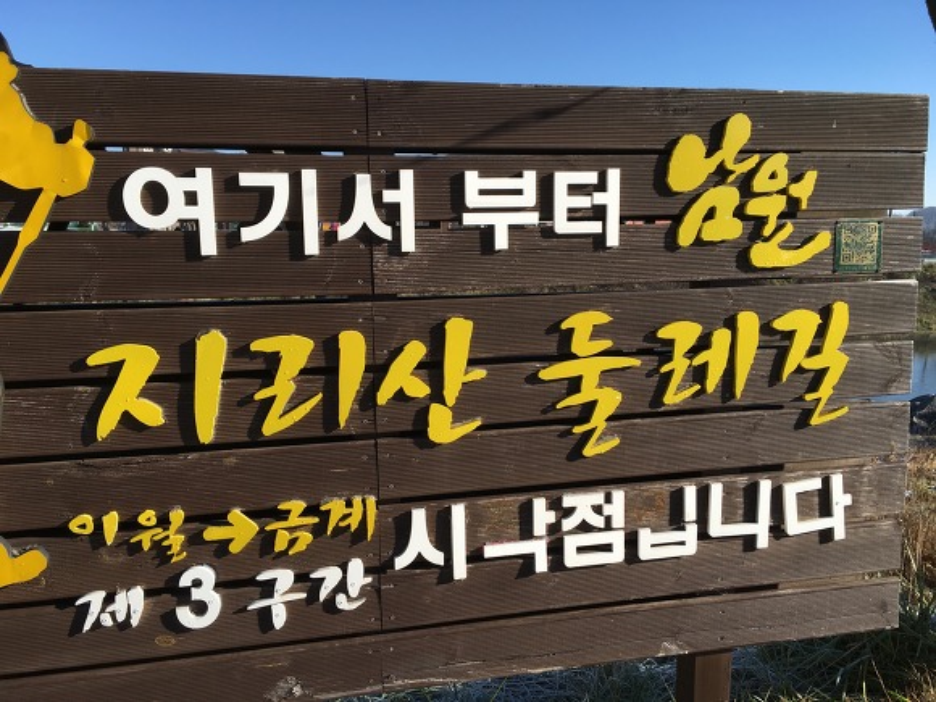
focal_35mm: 29
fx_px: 784
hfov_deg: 61.7
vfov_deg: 48.2
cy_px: 351
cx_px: 468
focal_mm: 4.15
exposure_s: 1/1166
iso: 25
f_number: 2.2
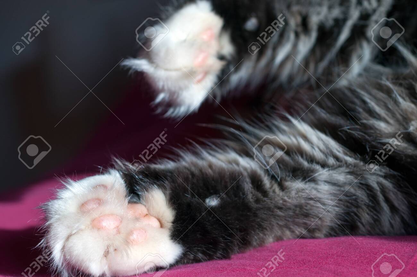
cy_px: 138
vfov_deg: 18.1
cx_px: 208
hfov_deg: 27.0
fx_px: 868
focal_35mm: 75
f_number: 5
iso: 200
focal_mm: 50
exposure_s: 1/200
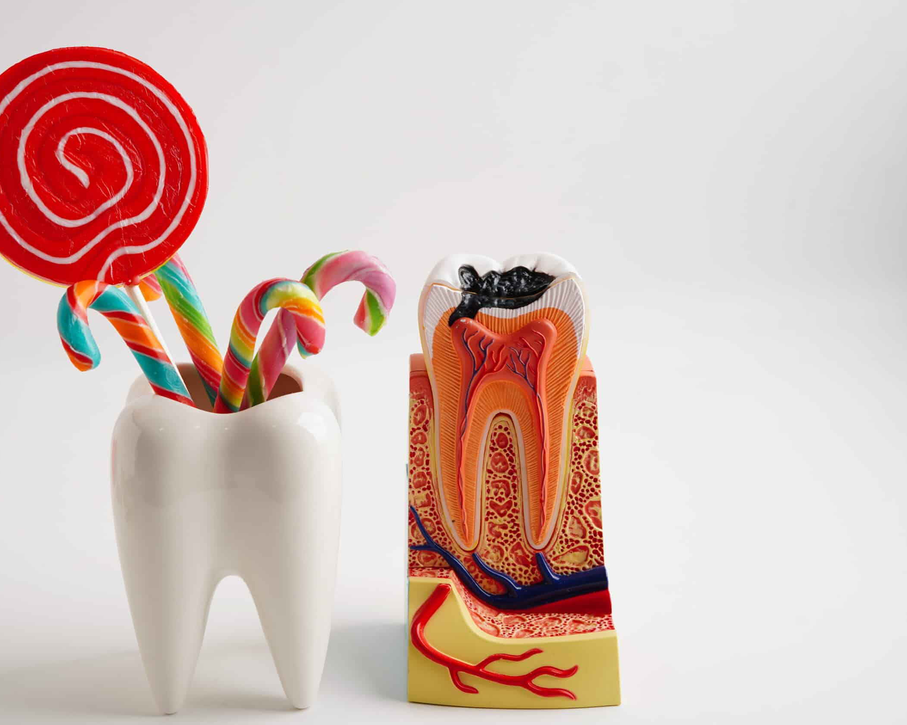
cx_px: 362
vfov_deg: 26.7
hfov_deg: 32.9
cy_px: 367
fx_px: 1530
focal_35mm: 57
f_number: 8
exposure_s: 1/100
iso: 100
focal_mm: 50
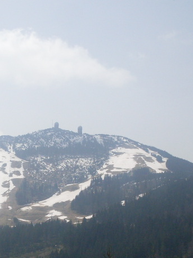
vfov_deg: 22.8
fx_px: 632
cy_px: 199
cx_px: 35
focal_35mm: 85
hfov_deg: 17.2
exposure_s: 1/350
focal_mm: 6.3
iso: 80
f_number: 8.4
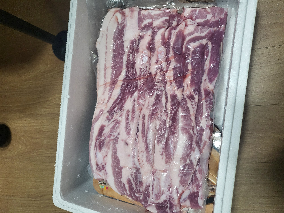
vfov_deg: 53.1
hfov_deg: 67.3
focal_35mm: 26
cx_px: 142
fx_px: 213
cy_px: 106
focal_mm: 4.25
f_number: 1.8
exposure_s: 1/120
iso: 320
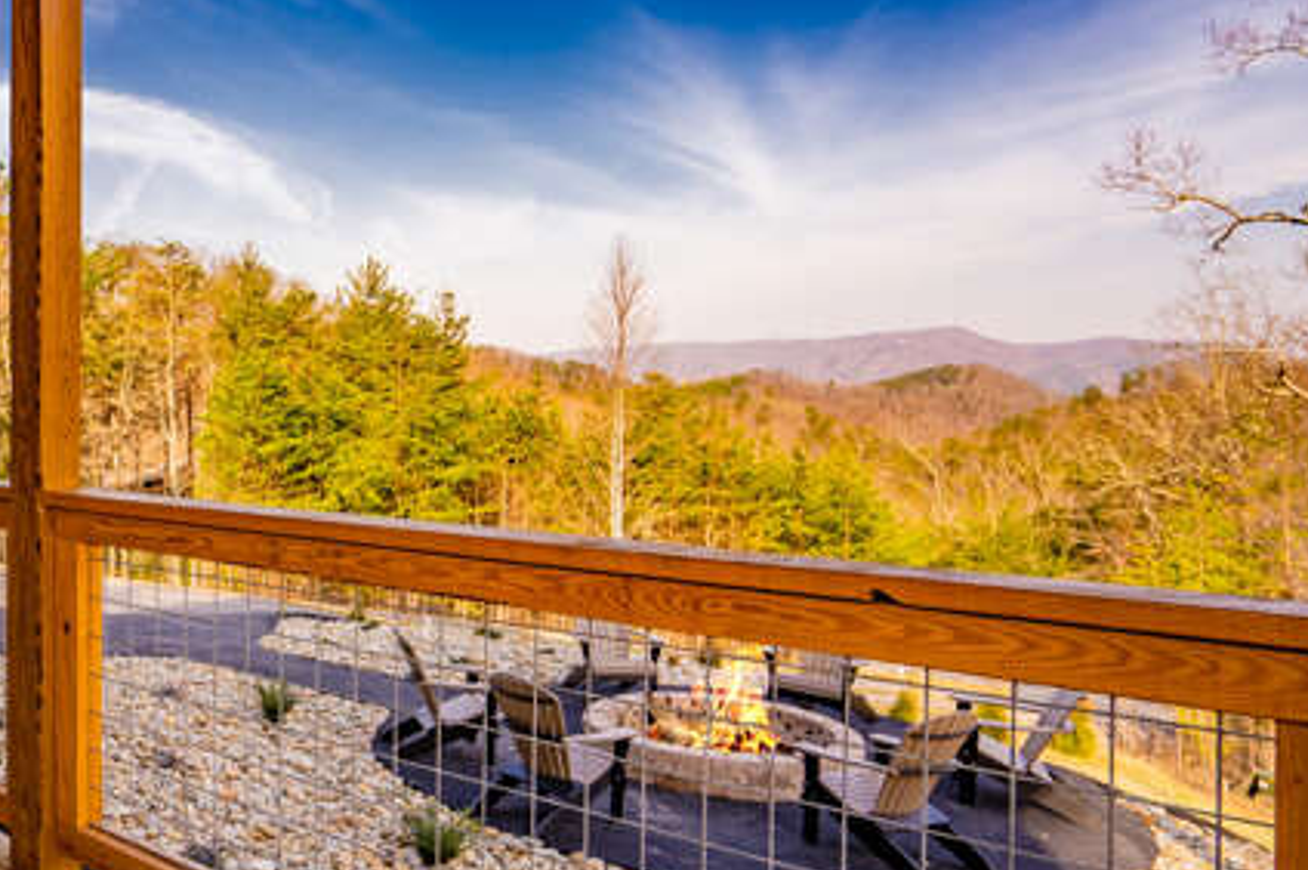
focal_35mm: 29
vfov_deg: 44.9
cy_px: 463
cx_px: 139
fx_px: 1053
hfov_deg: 55.5
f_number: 6.3
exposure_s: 1/125
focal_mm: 16
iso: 100
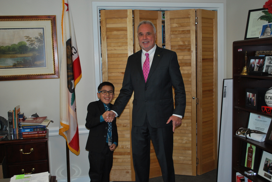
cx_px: 136
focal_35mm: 42
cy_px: 91
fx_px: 318
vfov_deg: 32.0
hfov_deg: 46.3
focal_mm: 28
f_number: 4.5
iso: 200
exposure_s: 1/60
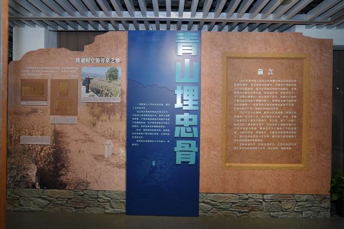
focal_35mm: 28
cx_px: 172
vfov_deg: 46.4
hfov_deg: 65.5
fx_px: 267
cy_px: 114
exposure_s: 1/200
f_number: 3.5
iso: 1600
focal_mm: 28
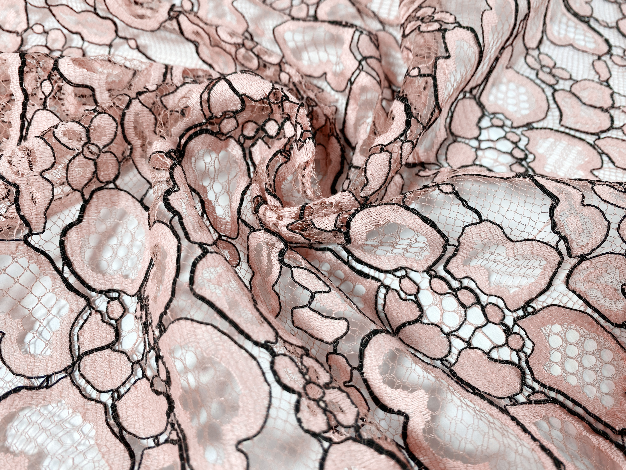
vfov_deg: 54.9
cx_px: 313
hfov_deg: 69.4
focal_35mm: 25
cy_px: 235
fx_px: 452
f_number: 1.8
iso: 32
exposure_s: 1/104
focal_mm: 4.25
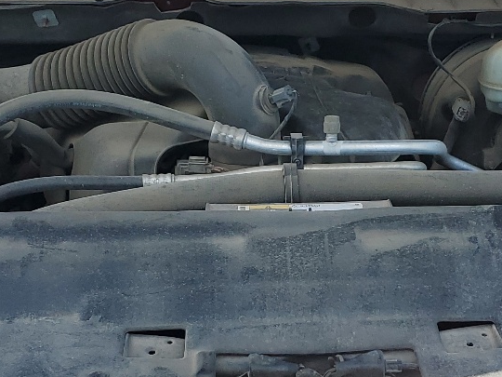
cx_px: 293
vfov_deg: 19.1
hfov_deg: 25.3
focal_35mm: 77
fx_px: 1117
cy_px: 262
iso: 50
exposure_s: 1/2000
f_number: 1.5
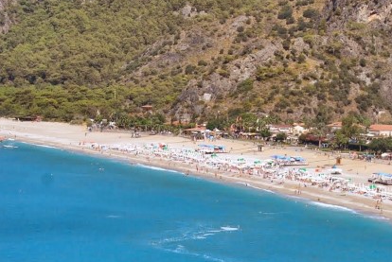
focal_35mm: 183
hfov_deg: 11.2
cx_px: 270
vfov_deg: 7.5
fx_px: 1995
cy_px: 218
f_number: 9
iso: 100
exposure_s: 1/320
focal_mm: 44
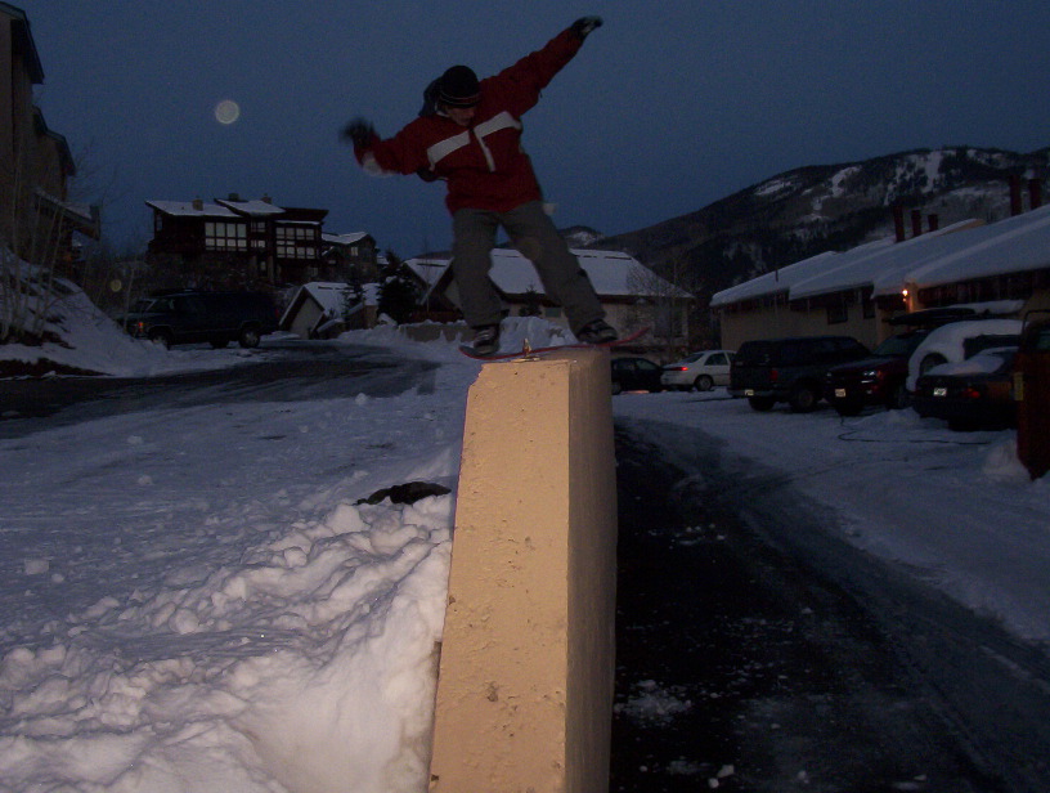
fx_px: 1186
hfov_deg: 47.8
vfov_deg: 37.0
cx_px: 525
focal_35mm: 39
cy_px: 396
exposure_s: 1/30
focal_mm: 6
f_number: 4.5
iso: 140
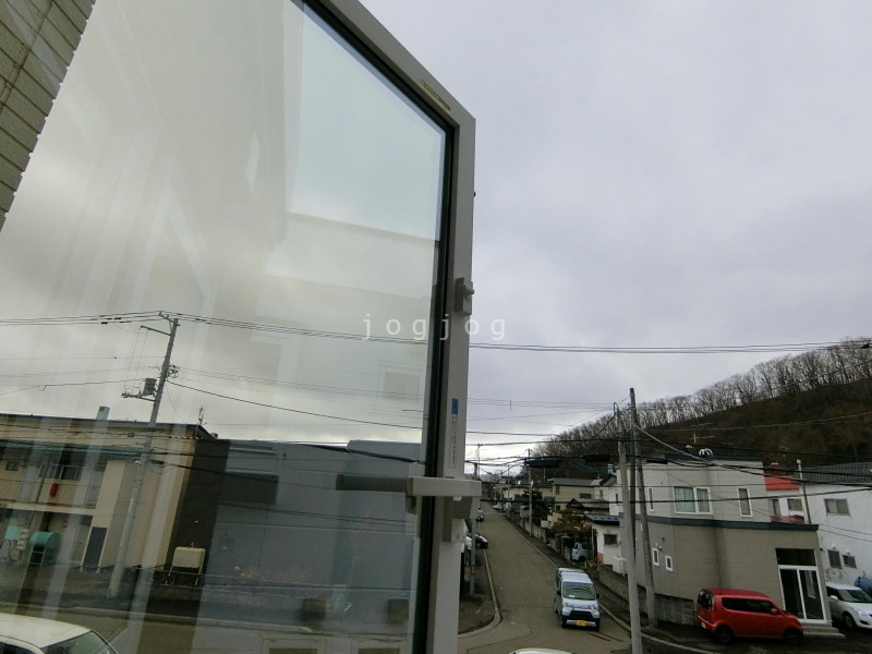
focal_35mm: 19
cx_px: 436
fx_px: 479
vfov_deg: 68.7
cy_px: 327
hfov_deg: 84.7
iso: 320
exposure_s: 1/1000
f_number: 6.9
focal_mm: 4.06
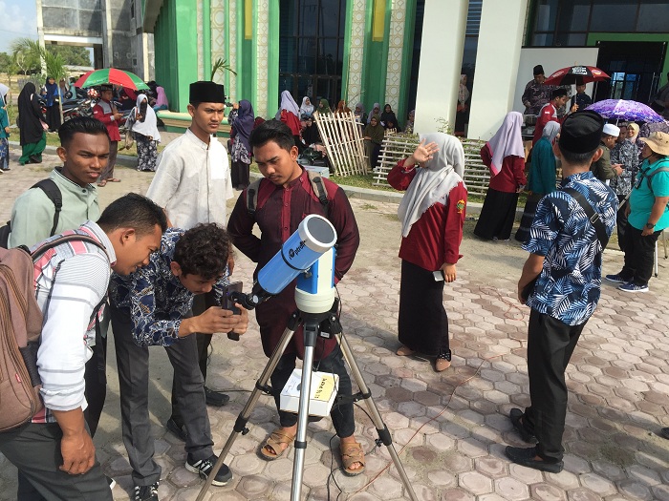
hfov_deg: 61.7
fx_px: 560
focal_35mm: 29
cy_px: 250
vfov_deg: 48.2
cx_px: 334
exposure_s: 1/1412
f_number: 2.2
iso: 32
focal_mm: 4.15
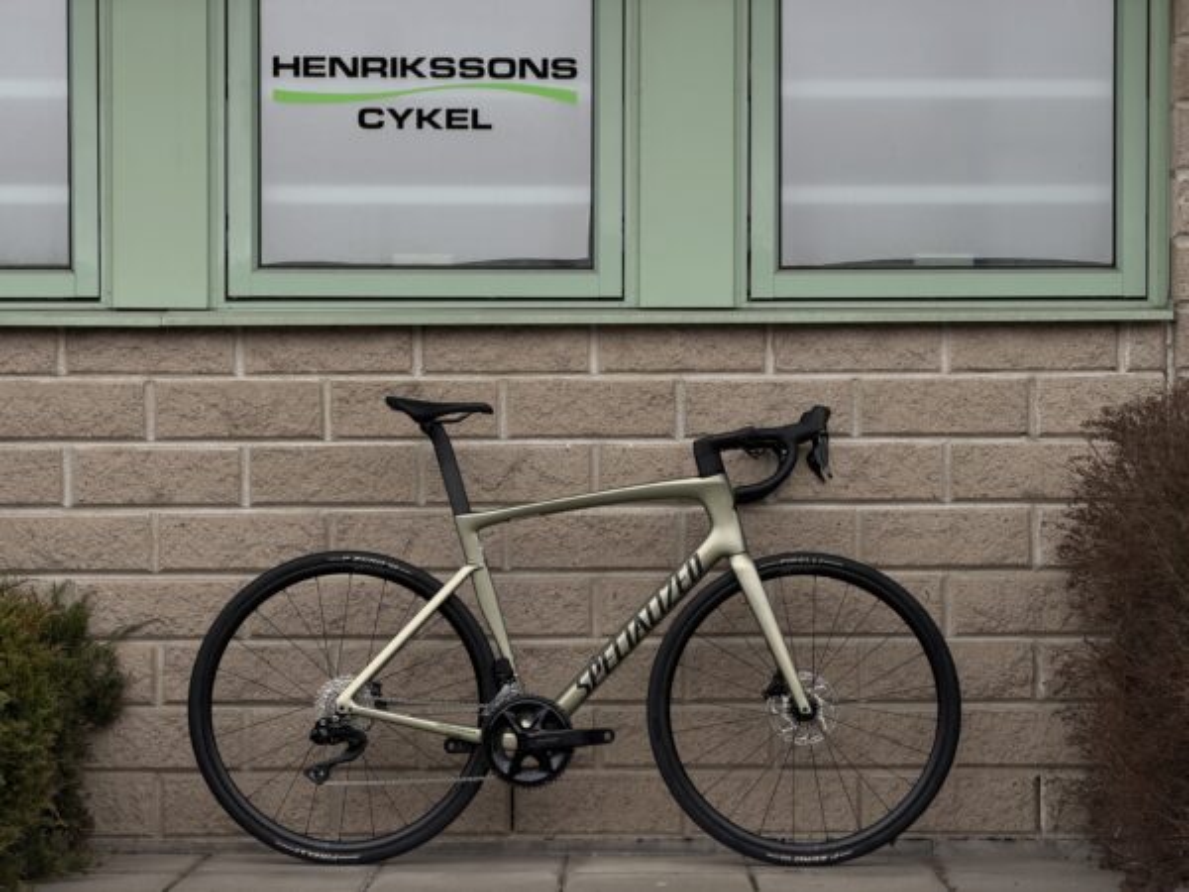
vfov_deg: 14.8
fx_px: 3435
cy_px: 446
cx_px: 594
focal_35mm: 100
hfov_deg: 19.6
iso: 50
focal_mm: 16.89
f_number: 2.8
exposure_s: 1/381
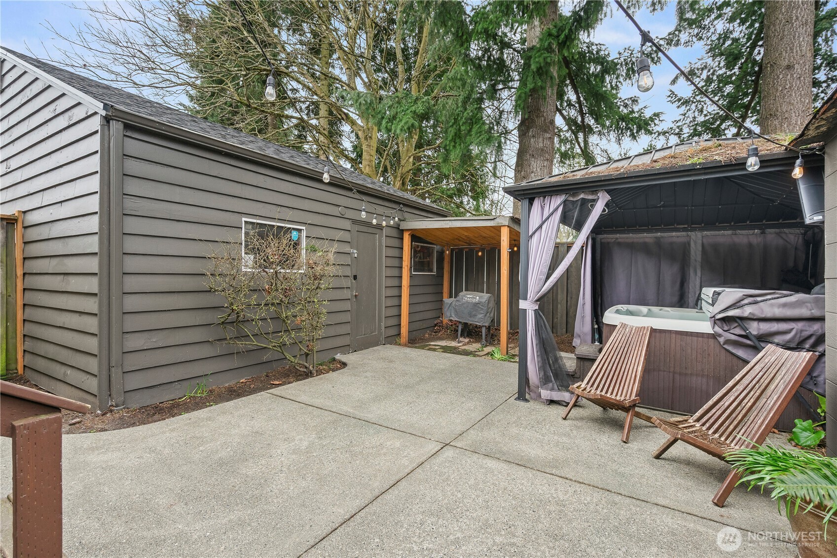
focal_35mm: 16
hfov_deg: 96.7
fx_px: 372
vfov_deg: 73.7
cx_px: 418
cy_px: 279
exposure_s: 1/80
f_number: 6.3
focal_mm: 16
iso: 500
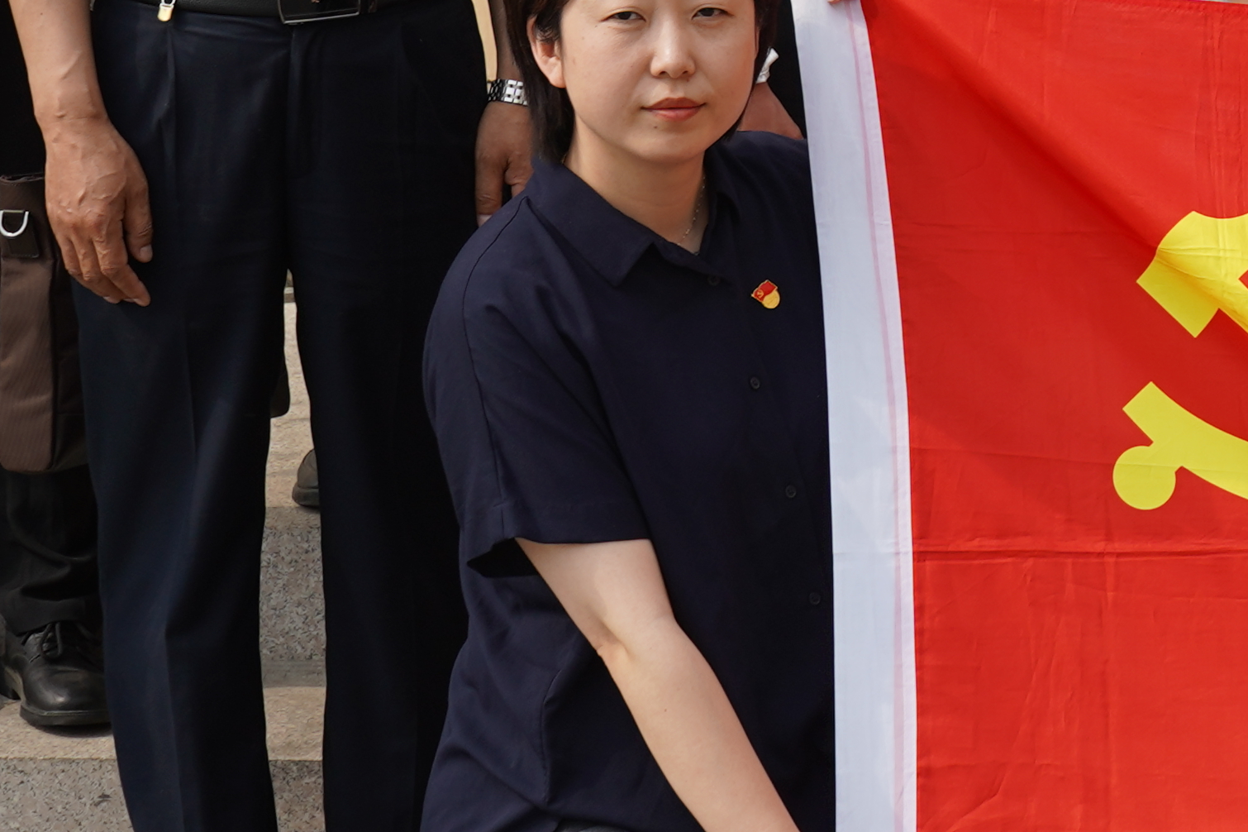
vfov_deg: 8.7
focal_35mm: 155
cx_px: 1577
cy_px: -295
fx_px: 5372
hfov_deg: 12.9
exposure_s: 1/160
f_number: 8
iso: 100
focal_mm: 39
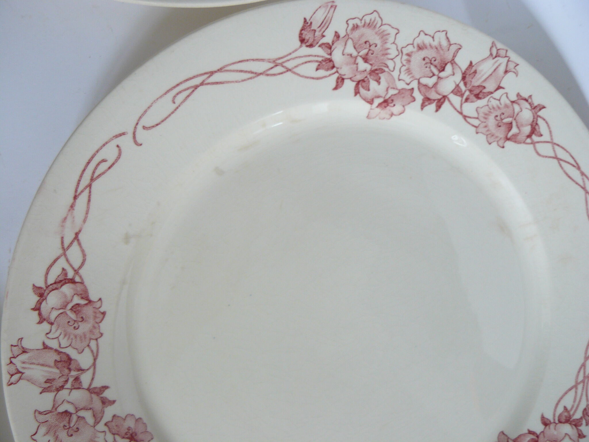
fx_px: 613
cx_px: 294
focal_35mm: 36
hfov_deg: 51.4
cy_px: 221
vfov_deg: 39.7
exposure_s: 1/30
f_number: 2.8
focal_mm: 6
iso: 125
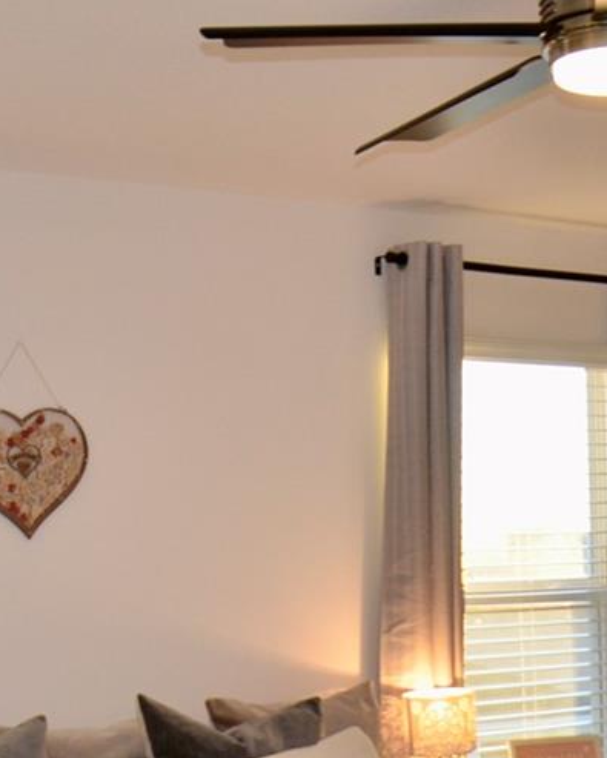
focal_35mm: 82
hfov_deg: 18.7
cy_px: 665
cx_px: 290
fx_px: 1840
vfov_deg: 22.8
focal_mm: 18
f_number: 3.5
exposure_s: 1/60
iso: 400
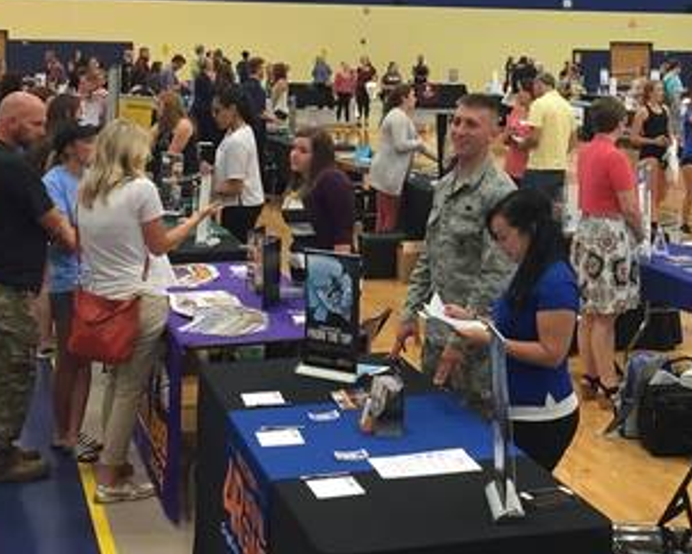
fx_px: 1537
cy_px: 71
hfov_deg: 24.4
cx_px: 665
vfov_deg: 20.1
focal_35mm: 75
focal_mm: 4.15
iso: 64
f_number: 2.2
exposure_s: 1/30
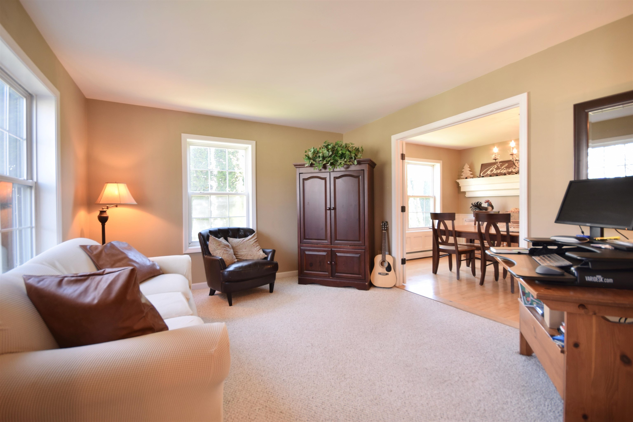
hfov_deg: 100.4
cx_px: 316
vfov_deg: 77.3
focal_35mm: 15
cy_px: 211
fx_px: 264
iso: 200
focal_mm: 10
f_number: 6.3
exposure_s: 1/6
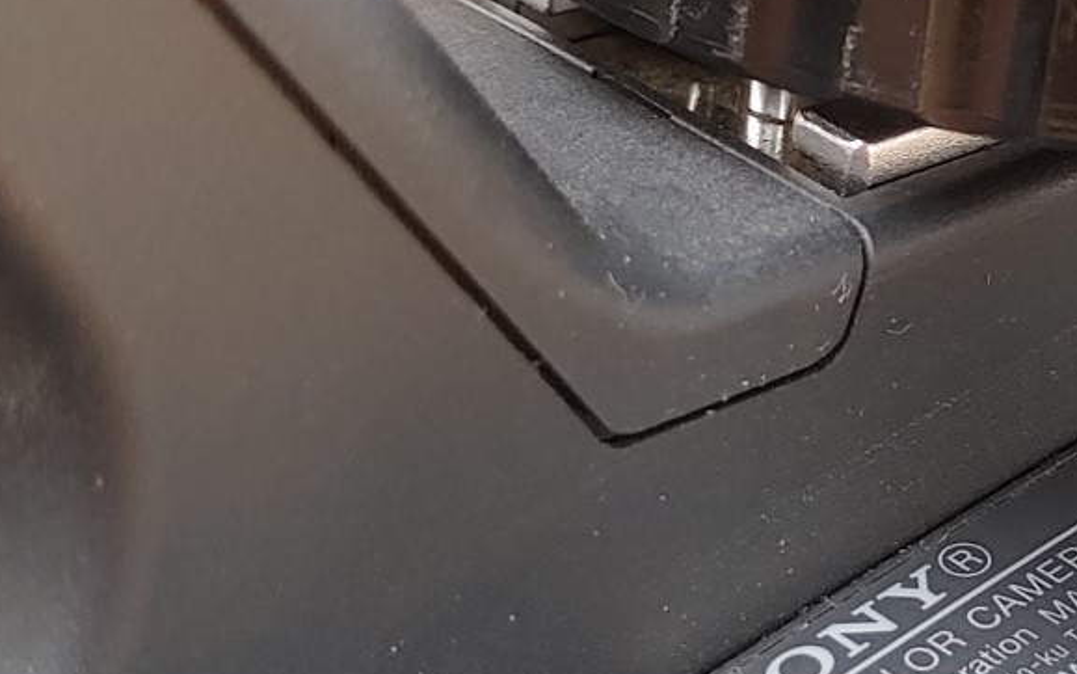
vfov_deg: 12.1
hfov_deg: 18.7
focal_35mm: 108
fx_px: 3170
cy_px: 367
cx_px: 1118
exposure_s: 1/24
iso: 200
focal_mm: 4.36
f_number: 1.8
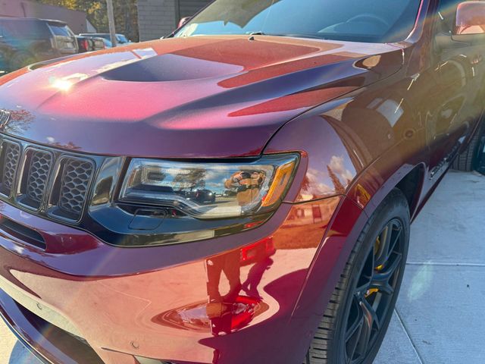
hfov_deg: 71.6
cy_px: 182
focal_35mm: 24
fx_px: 336
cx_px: 242
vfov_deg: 56.8
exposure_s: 1/1032
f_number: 1.78
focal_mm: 6.76
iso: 100
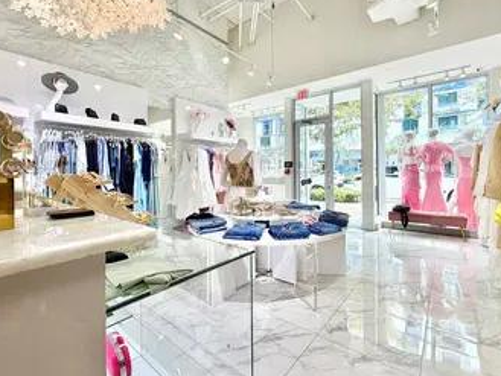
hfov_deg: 91.0
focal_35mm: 17
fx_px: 246
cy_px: 170
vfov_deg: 74.6
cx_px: 251
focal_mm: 2.22
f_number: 2.2
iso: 80
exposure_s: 1/120
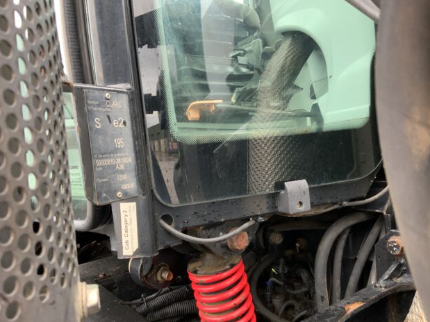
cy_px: 166
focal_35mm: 30
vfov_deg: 46.8
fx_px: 373
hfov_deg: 60.0
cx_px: 214
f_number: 1.8
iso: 80
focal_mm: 3
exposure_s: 1/60
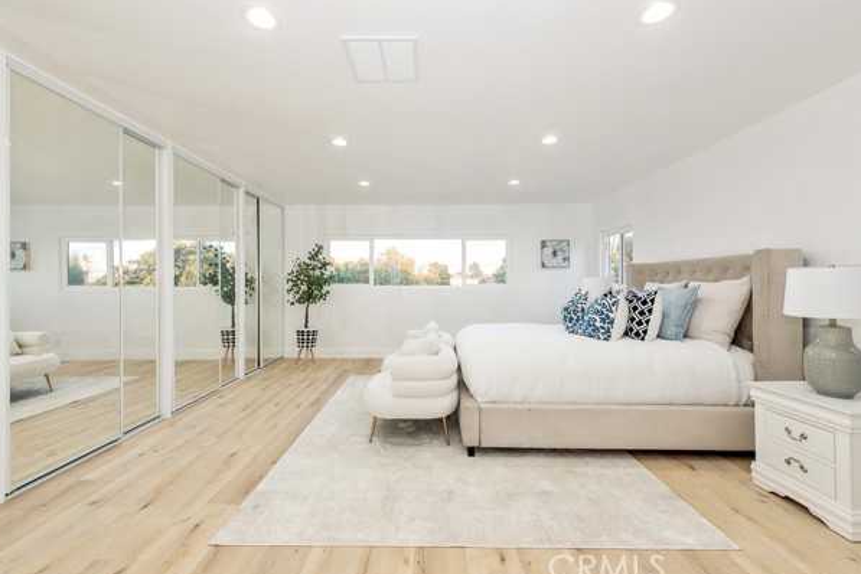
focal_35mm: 15
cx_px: 415
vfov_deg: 77.3
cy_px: 281
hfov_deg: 100.4
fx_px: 359
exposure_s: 1/125
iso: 450
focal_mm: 14
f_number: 5.6
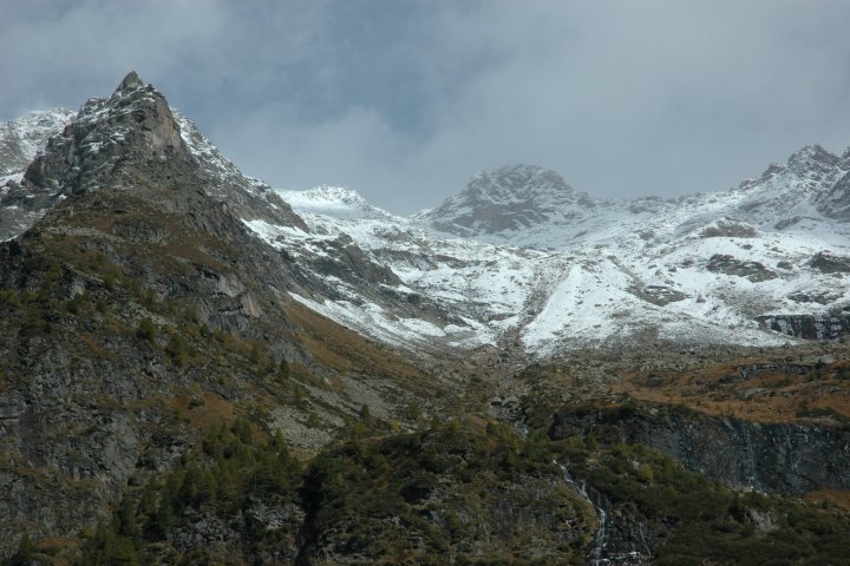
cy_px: 283
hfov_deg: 19.5
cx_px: 425
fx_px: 2479
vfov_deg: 13.0
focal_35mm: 105
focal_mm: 70
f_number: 11
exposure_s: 1/500
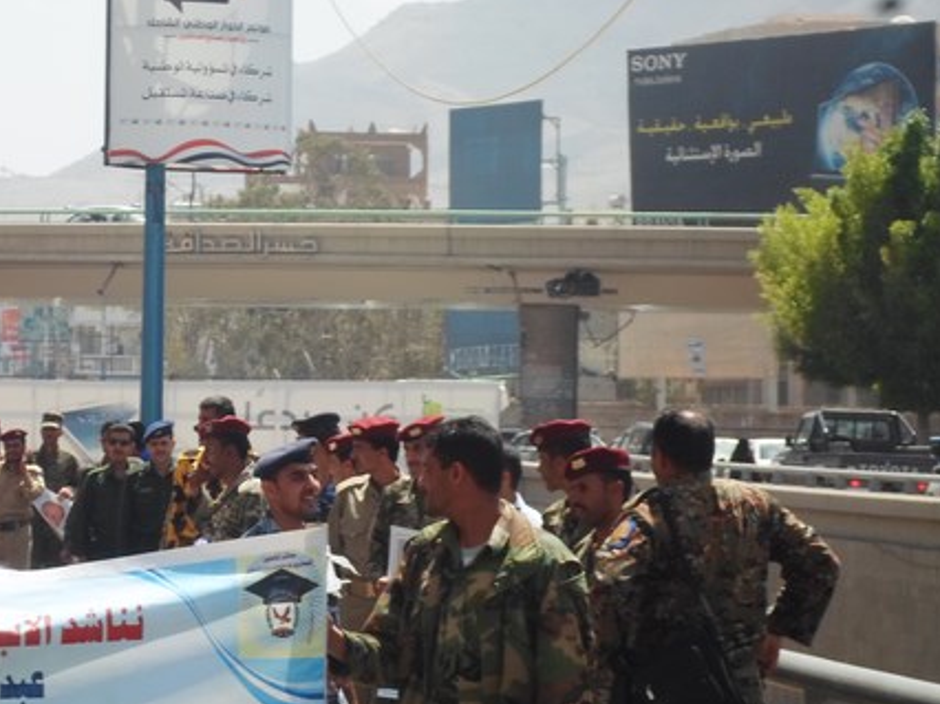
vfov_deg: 7.9
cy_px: 296
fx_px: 5102
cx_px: 282
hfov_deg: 10.5
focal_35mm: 188
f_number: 6.3
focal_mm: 22.5
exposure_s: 1/250
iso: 80
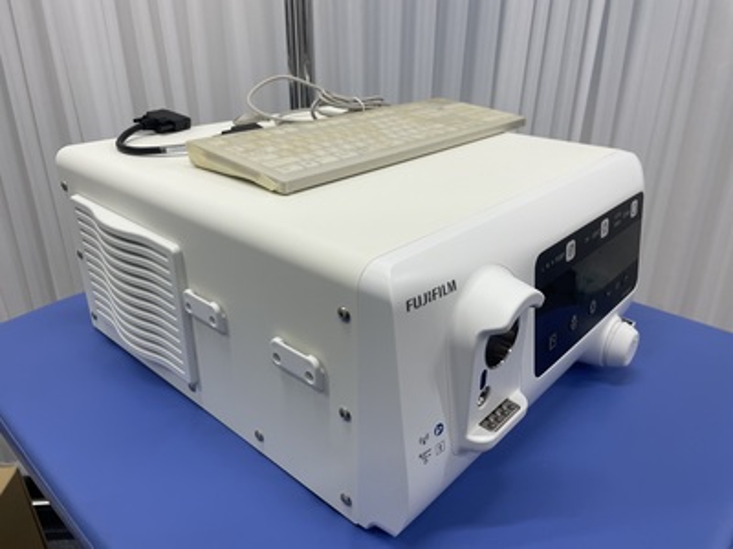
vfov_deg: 53.1
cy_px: 274
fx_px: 551
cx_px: 366
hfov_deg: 67.3
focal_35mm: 26
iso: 50
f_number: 1.6
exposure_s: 1/100
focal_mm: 4.2
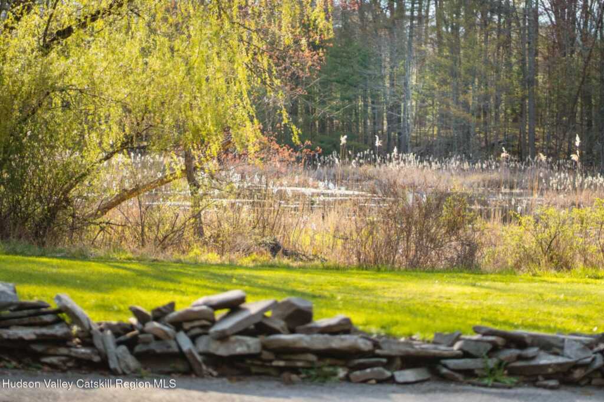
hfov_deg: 16.1
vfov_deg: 10.7
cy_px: 201
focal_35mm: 128
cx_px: 302
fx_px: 2138
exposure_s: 1/4000
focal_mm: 85
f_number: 1.8
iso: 200
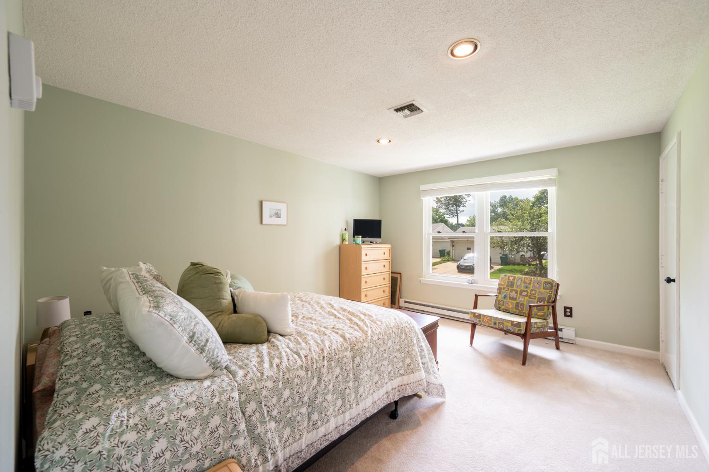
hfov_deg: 104.3
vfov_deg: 81.1
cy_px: 236
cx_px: 354
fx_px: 276
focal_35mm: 14
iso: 100
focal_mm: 14
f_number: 8
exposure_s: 1/3
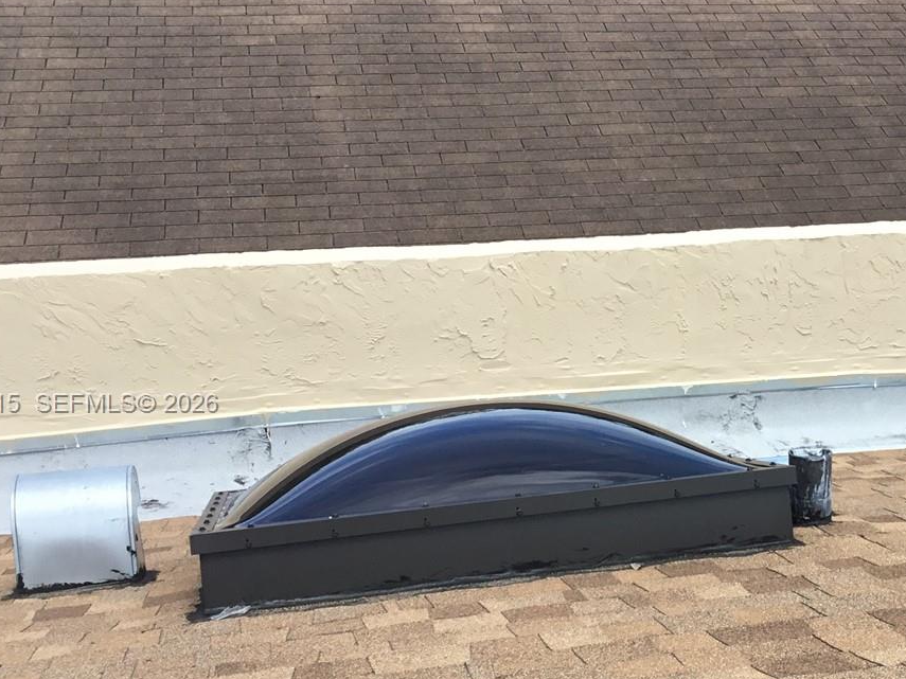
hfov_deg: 32.3
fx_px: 1518
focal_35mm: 58
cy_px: 405
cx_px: 735
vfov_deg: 25.2
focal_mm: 3.3
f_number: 2.4
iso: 25
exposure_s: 1/1116
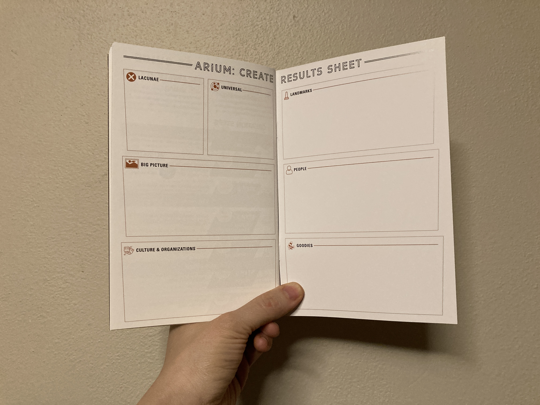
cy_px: 202
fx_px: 437
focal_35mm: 28
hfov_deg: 63.4
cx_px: 270
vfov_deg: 49.7
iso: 320
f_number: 1.8
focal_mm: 3.99
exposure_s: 1/60
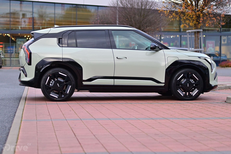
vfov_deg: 18.2
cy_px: 77
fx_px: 481
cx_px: 116
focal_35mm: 75
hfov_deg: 27.0
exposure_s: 1/800
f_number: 2
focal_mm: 50
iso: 400
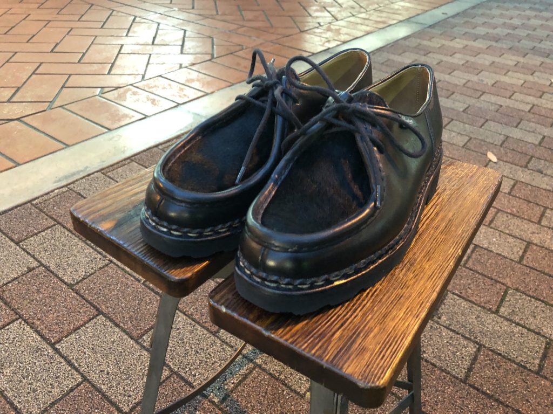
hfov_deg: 61.7
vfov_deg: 48.2
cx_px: 276
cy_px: 207
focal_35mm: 29
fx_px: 463
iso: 100
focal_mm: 3.99
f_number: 1.8
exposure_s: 1/4
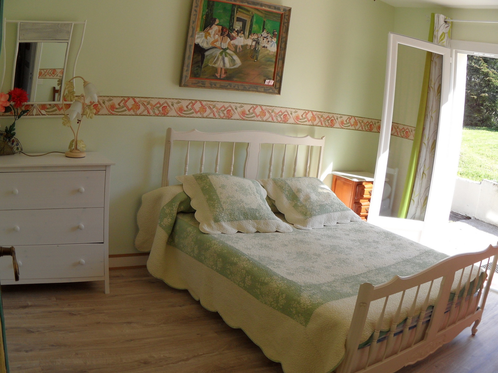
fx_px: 345
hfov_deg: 71.6
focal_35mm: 24
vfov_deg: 56.8
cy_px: 186
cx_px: 249
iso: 80
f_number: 3.2
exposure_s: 1/125
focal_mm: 3.9
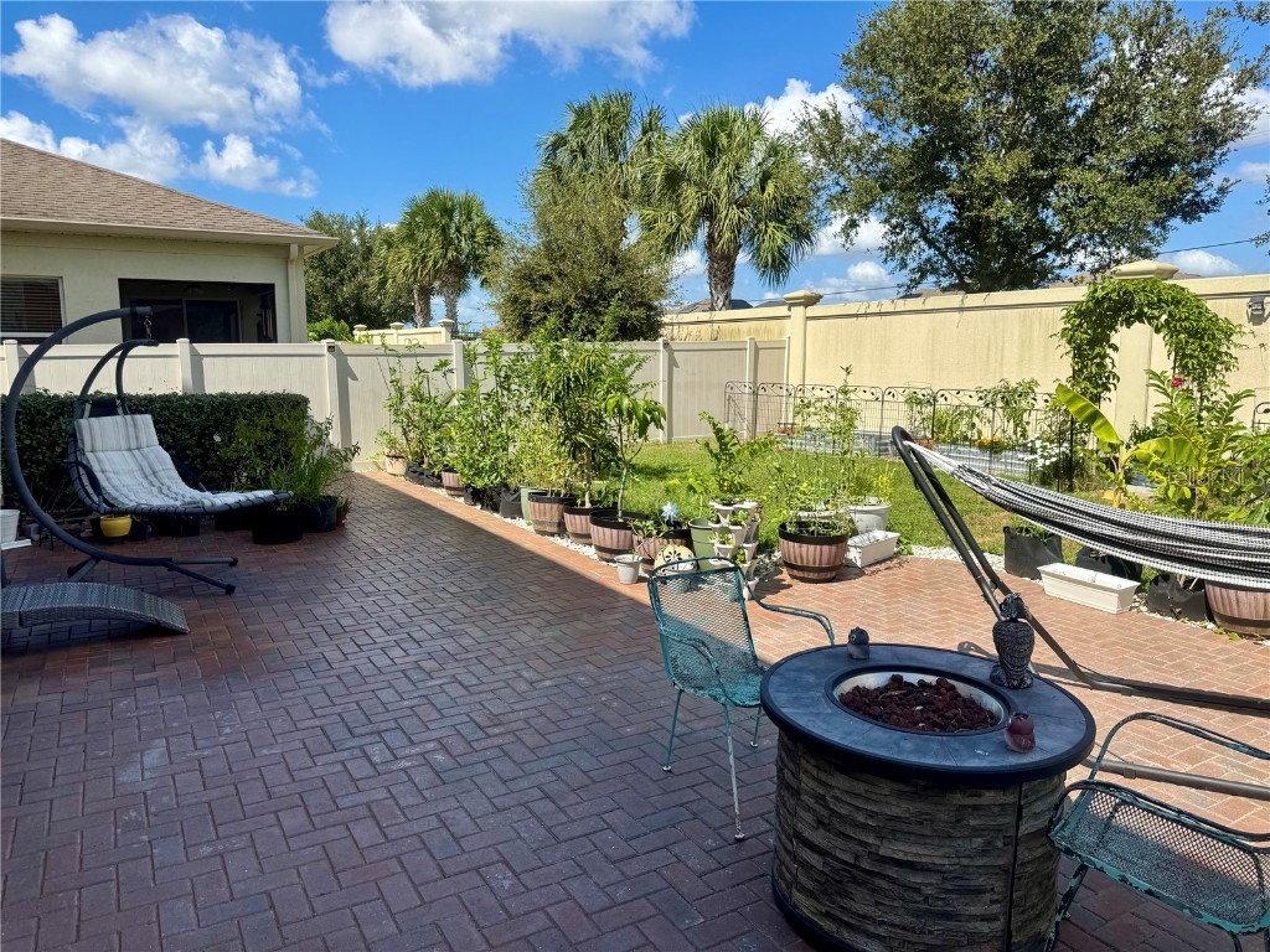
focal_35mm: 24
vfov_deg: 56.8
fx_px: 881
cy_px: 476
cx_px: 635
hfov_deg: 71.6
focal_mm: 6.76
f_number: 1.78
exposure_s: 1/4049
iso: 80
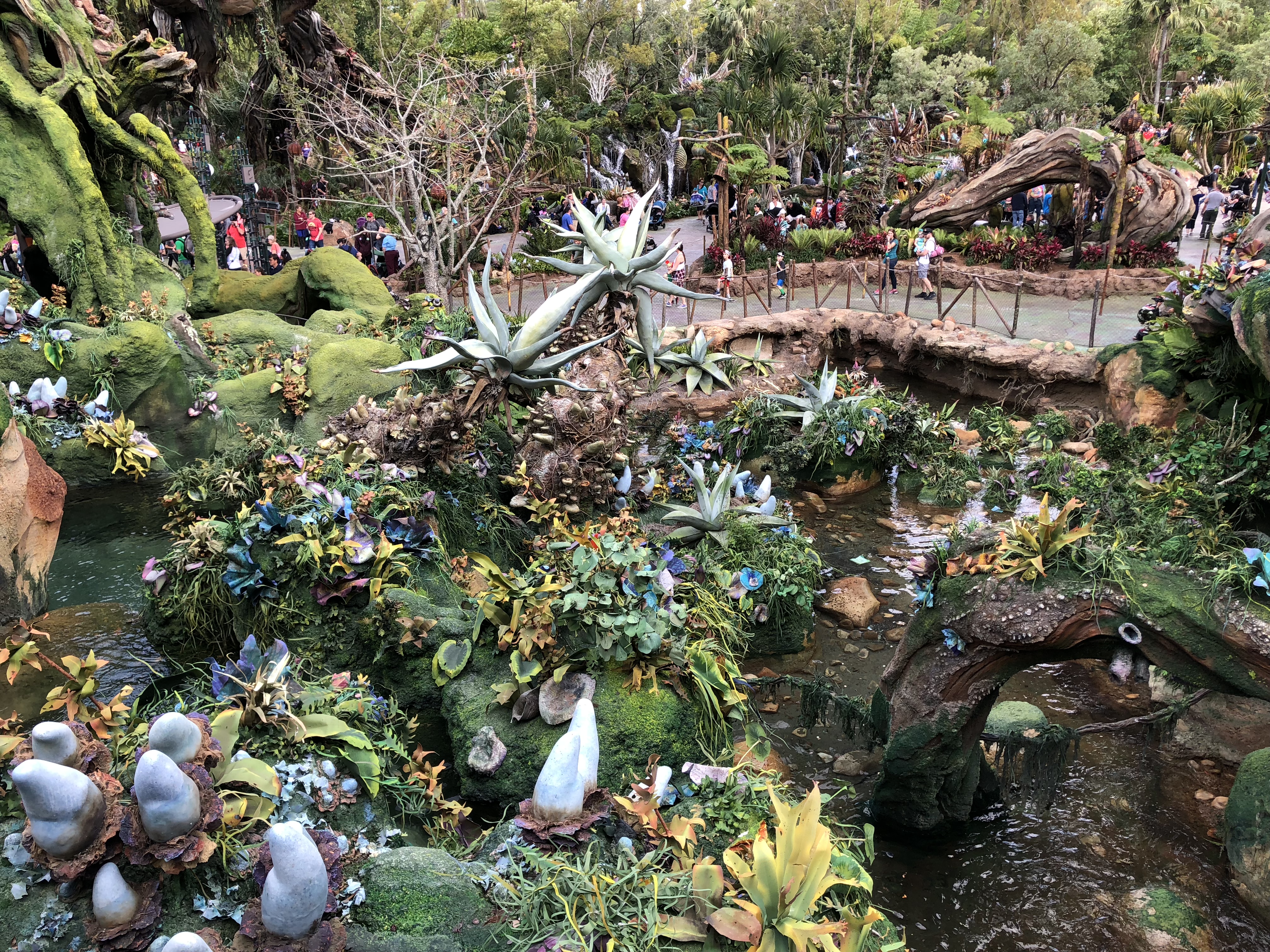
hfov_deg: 61.7
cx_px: 635
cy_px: 476
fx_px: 1064
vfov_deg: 48.2
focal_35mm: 29
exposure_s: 1/156
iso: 20
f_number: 1.8
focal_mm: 3.99
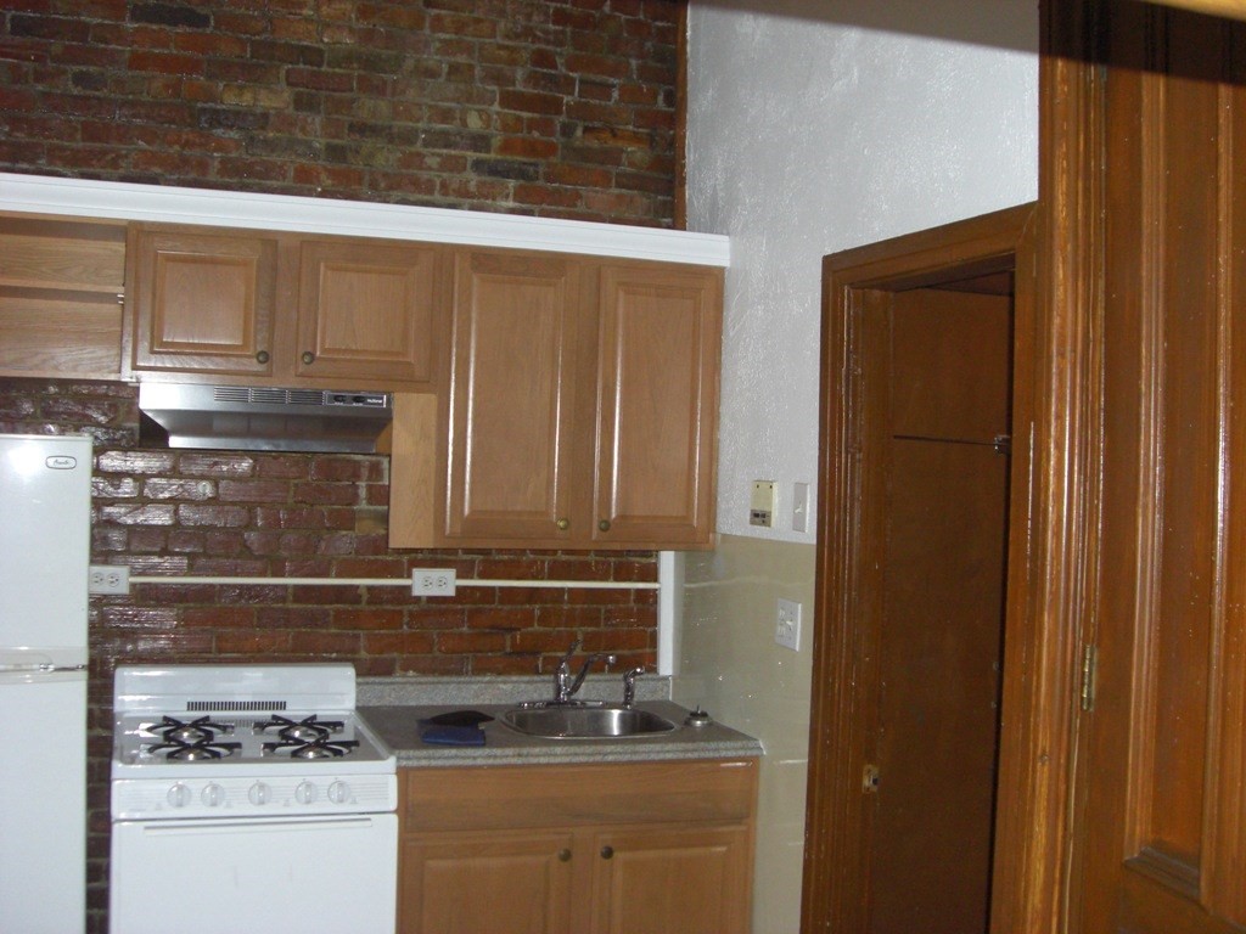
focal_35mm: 38
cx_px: 623
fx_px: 1368
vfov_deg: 37.7
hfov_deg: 49.0
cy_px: 467
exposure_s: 1/60
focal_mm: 6.2
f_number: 2.7
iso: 200
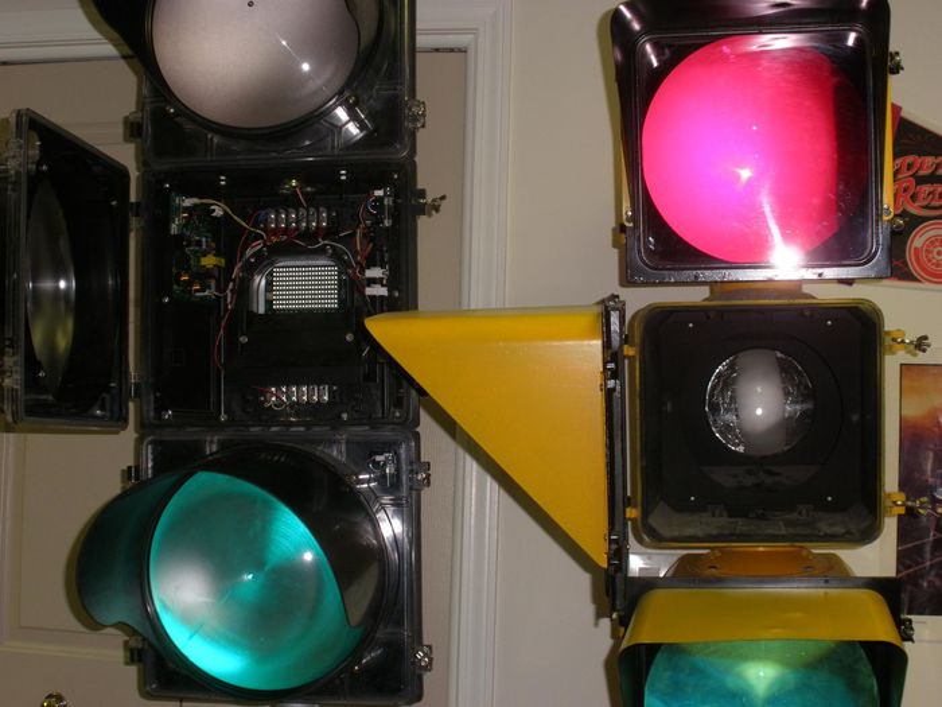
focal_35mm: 52
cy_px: 354
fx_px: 1415
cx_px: 471
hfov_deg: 36.8
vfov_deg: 28.0
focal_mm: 9.1
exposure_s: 1/50
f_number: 4.4
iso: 160
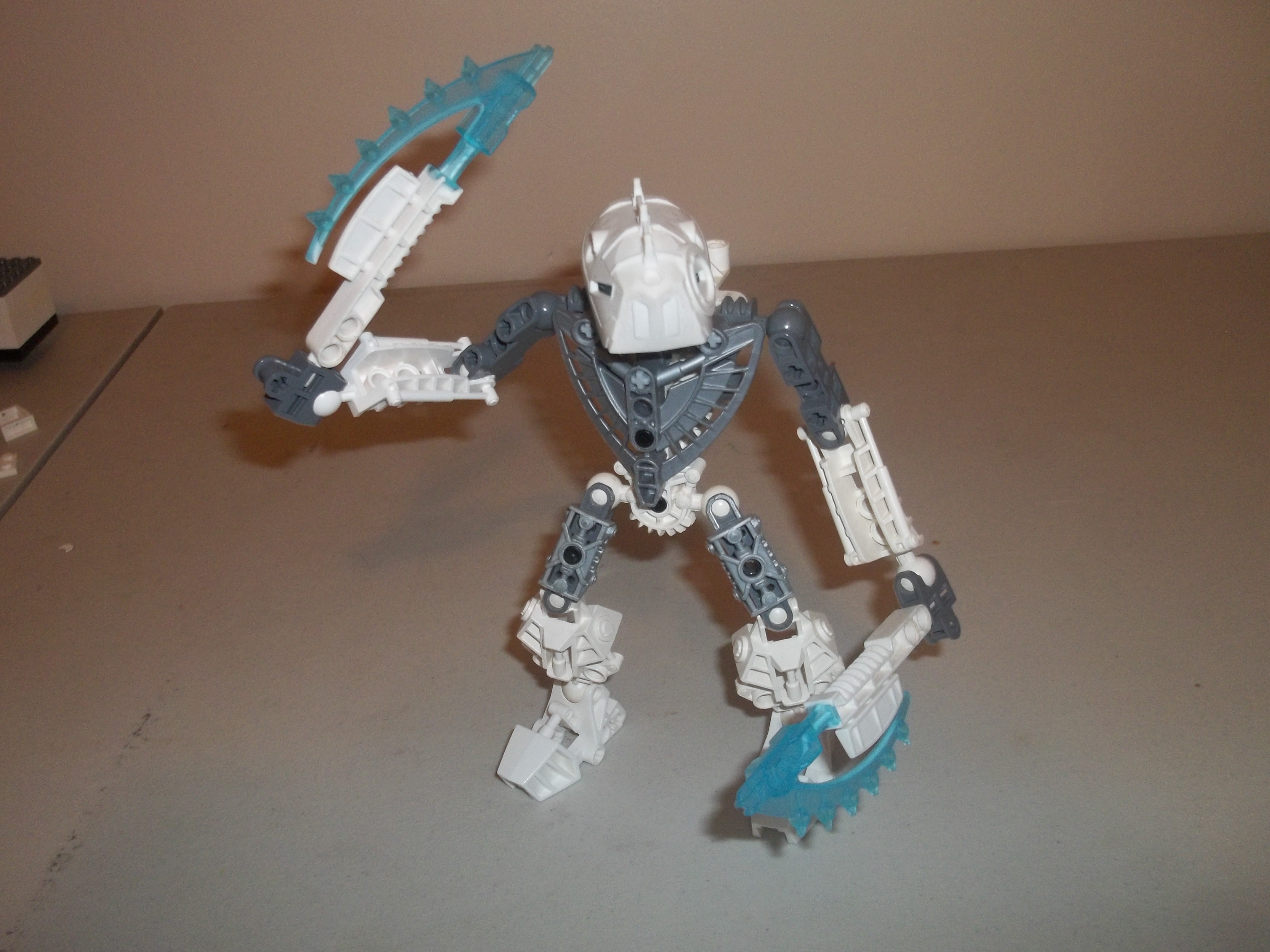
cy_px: 476
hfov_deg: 55.4
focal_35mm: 33
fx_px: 1211
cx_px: 635
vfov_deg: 42.9
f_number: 3.3
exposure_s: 1/30
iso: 160
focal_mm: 5.9
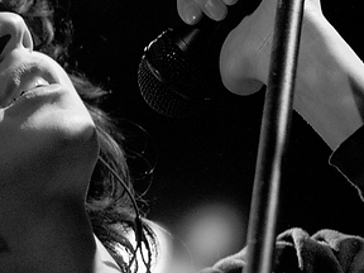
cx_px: 64
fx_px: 2366
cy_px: 179
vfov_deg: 6.6
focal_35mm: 225
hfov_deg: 8.8
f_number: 2.2
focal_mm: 50
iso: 640
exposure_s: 1/250
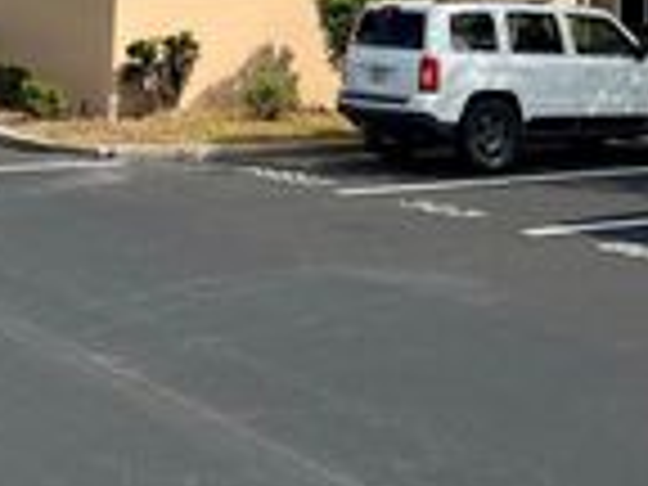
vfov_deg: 15.0
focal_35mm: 90
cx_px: 374
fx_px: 1685
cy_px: -290
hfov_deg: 21.8
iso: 50
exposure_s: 1/5556
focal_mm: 5.1
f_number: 1.6
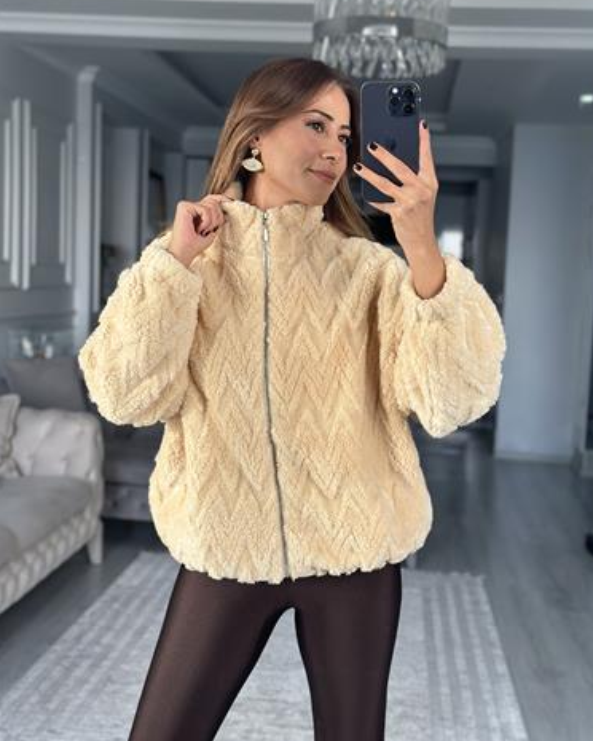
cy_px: 354
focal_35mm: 51
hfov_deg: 29.7
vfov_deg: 36.6
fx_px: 1119
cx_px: 298
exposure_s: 1/131
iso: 100
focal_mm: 6.86
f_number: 1.78
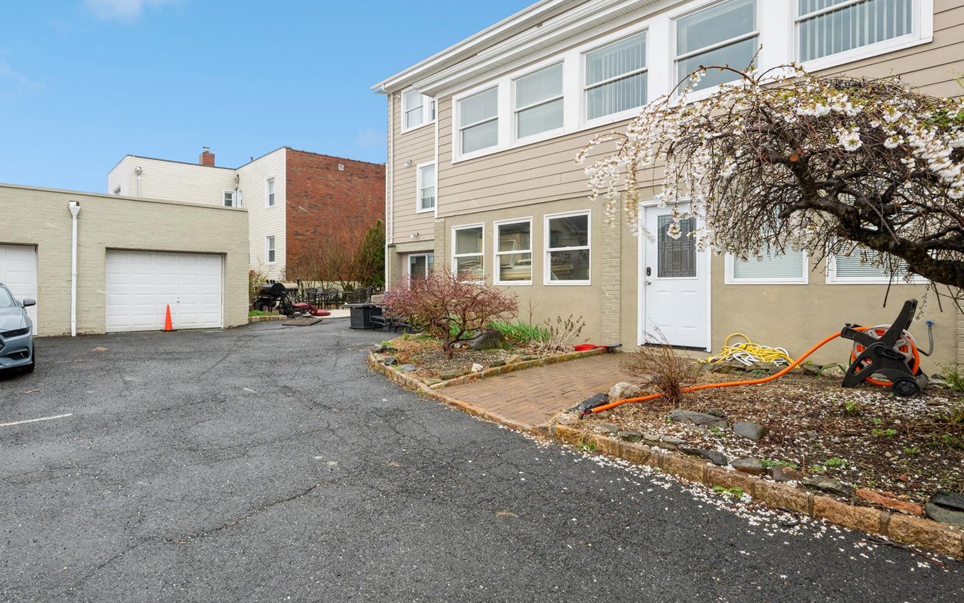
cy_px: 266
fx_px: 499
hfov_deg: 87.0
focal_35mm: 19
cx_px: 393
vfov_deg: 62.0
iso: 200
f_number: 11
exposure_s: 1/25
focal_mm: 14
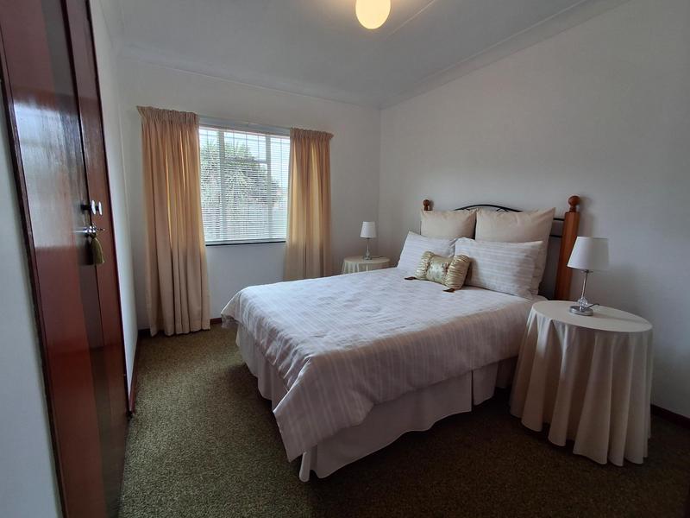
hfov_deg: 94.5
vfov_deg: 78.1
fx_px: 319
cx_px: 345
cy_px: 259
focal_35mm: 16
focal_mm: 1.64
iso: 40
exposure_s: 1/100
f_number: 2.2
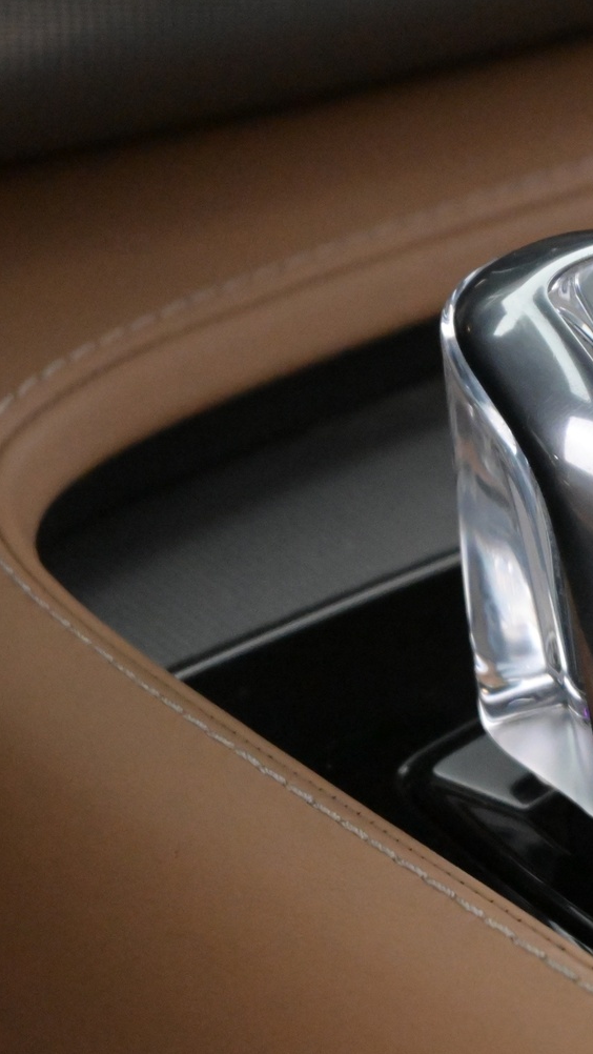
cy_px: 566
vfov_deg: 16.9
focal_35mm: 127
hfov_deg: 9.4
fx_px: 3548
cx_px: 715
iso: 8000
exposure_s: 1/80
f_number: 6.3
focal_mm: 50
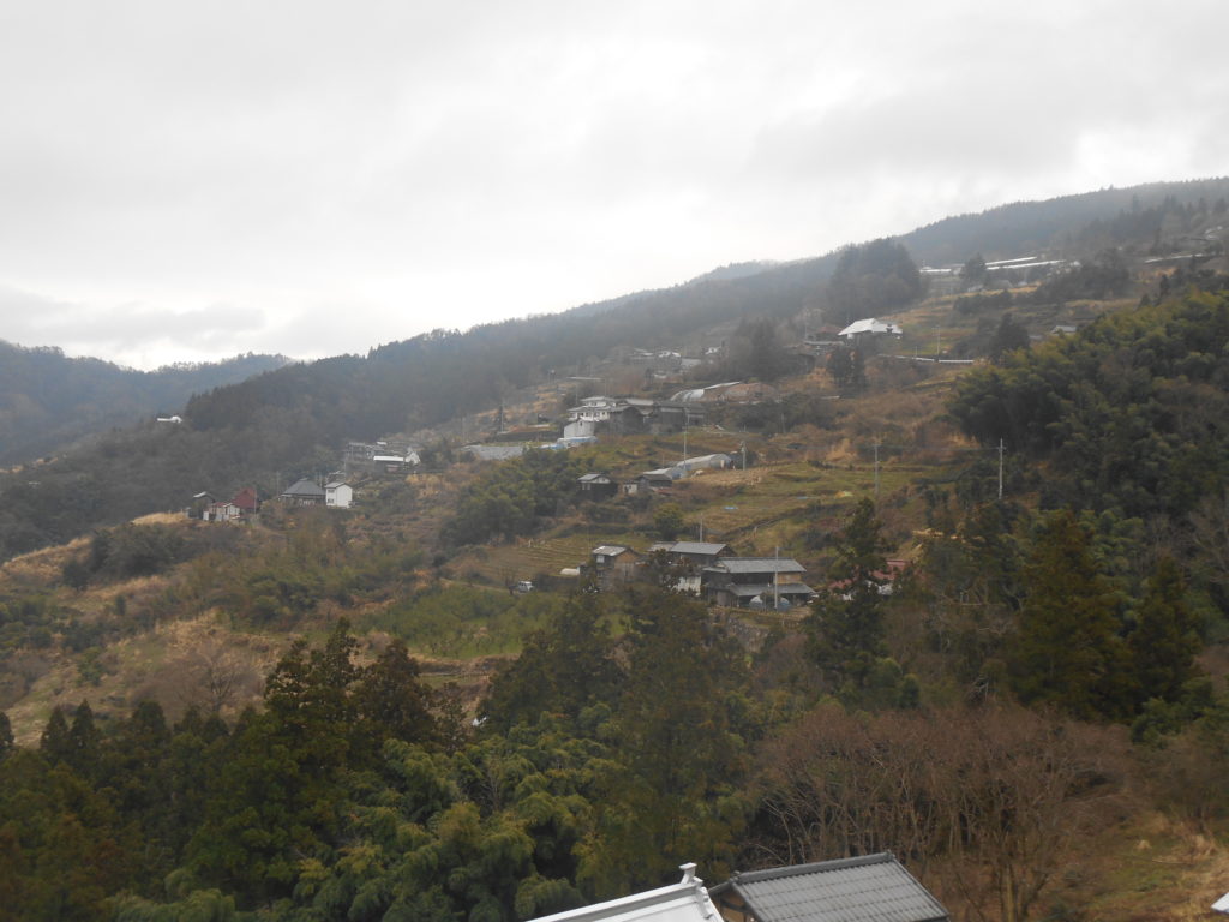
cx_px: 614
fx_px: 1456
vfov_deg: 35.1
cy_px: 461
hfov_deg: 45.8
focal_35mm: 41
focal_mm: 7.2
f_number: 3.9
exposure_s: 1/50
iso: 80
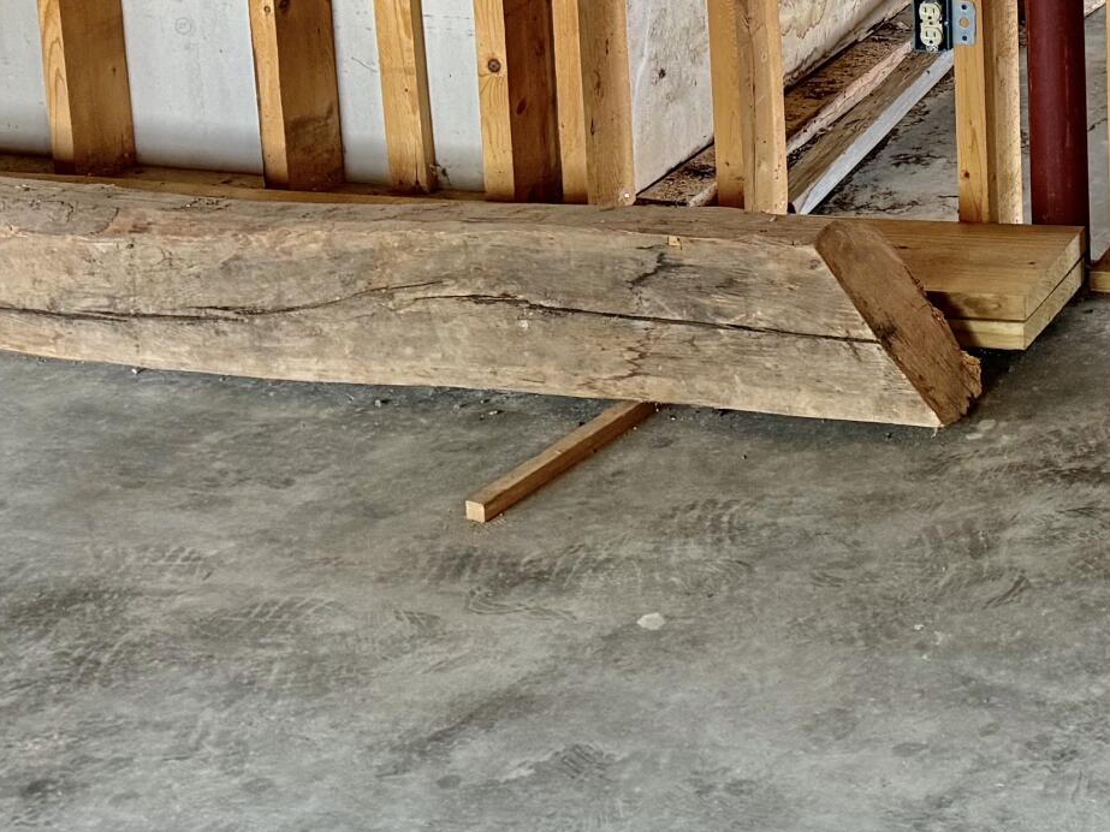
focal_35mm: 78
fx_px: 2501
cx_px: 1369
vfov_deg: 17.5
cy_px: -292
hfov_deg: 22.8
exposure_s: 1/60
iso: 250
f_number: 1.78
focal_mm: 6.76
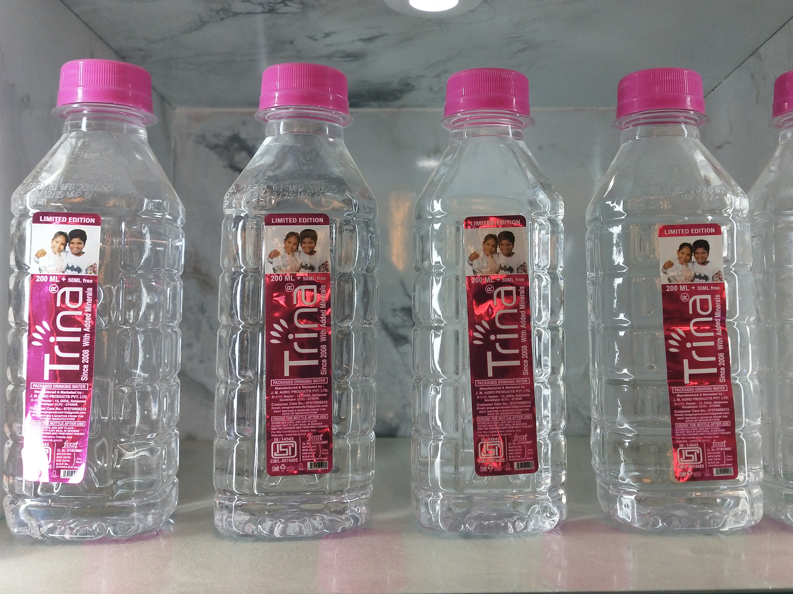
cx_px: 442
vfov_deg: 45.3
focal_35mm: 31
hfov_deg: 58.2
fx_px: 710
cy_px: 256
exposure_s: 1/181
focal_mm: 3.99
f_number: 1.7
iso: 58
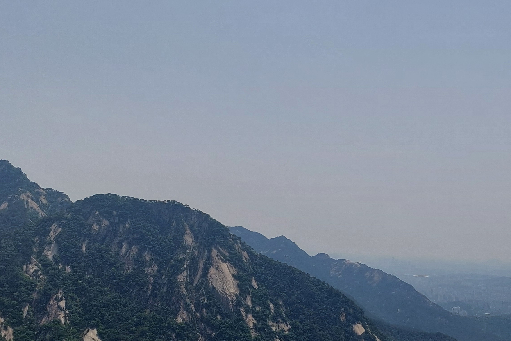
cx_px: 451
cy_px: 87
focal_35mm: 53
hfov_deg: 35.5
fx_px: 752
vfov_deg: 25.2
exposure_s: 1/4138
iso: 40
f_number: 1.8
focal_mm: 5.23
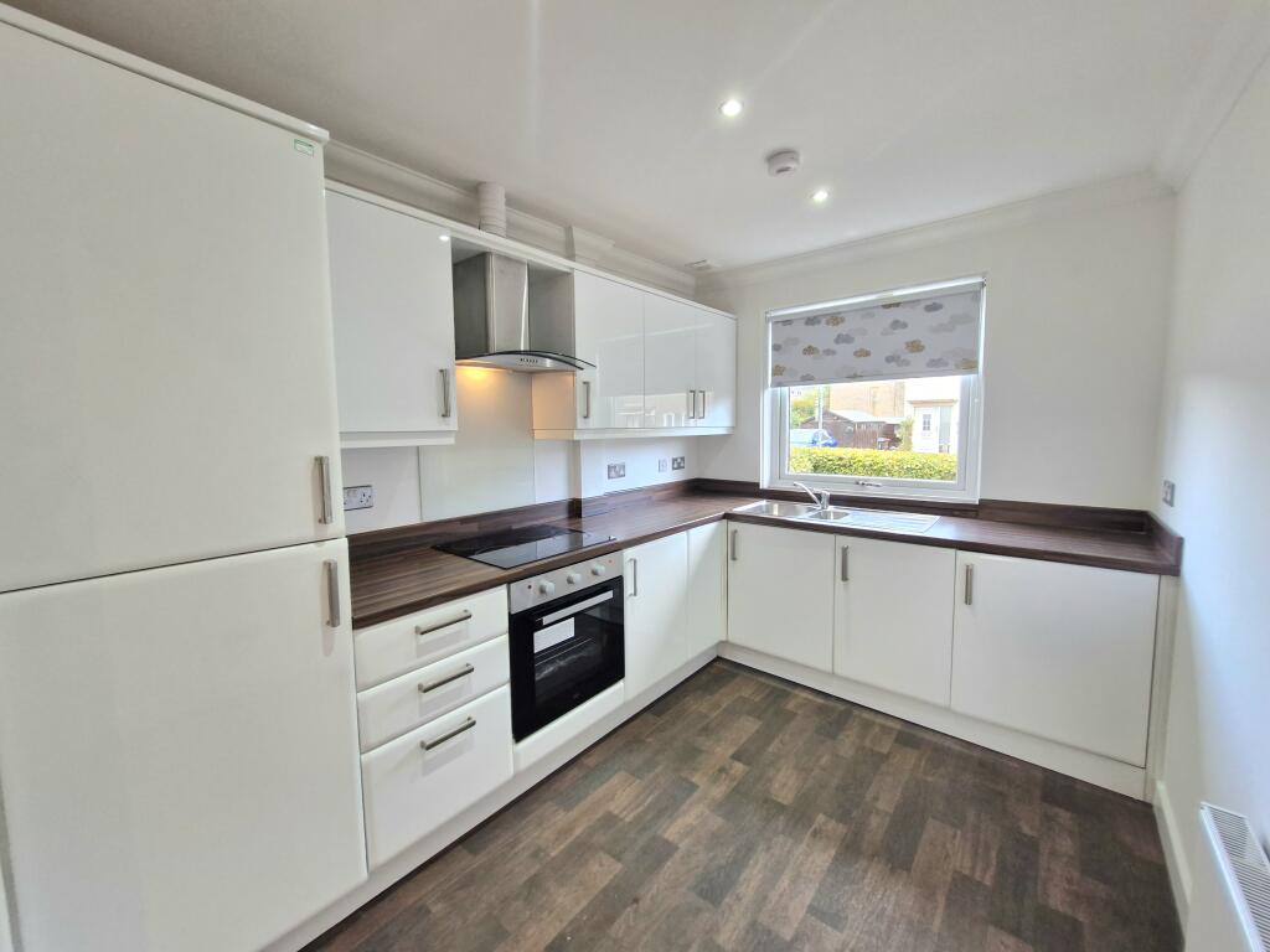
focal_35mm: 13
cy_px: 476
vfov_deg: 89.9
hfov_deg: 106.2
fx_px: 477
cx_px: 635
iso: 125
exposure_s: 1/50
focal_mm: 1.74
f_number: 2.2
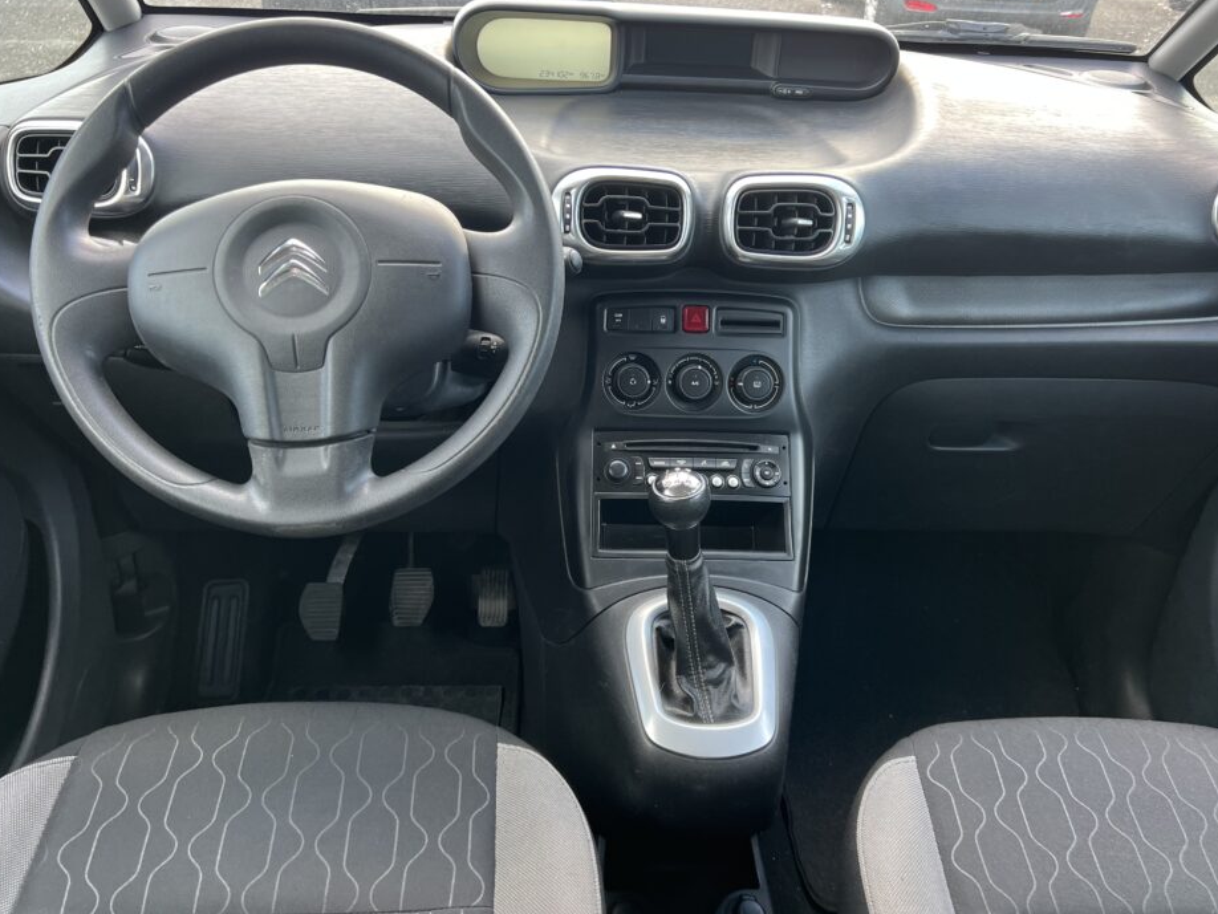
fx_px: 1021
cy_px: 436
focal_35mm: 29
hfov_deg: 61.6
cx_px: 622
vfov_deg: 48.2
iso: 100
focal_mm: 5.7
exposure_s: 1/121
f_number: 1.5
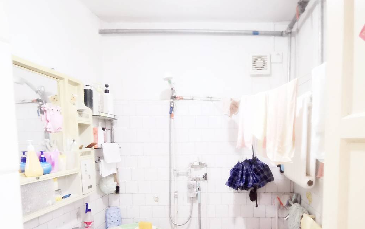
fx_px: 249
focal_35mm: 25
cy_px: 162
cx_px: 234
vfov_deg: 48.0
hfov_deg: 71.0
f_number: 2.2
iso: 1250
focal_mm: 2.26
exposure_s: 1/16.7
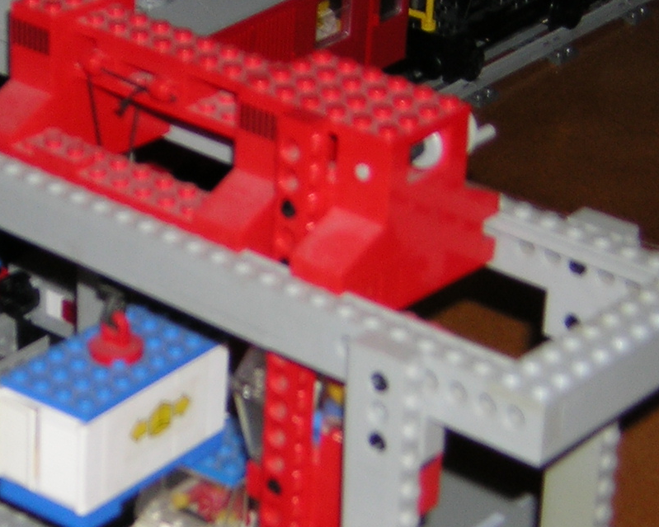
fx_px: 2516
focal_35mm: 129
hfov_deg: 14.8
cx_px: 104
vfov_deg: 11.9
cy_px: 341
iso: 50
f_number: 3.5
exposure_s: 1/60.1
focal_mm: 8.6
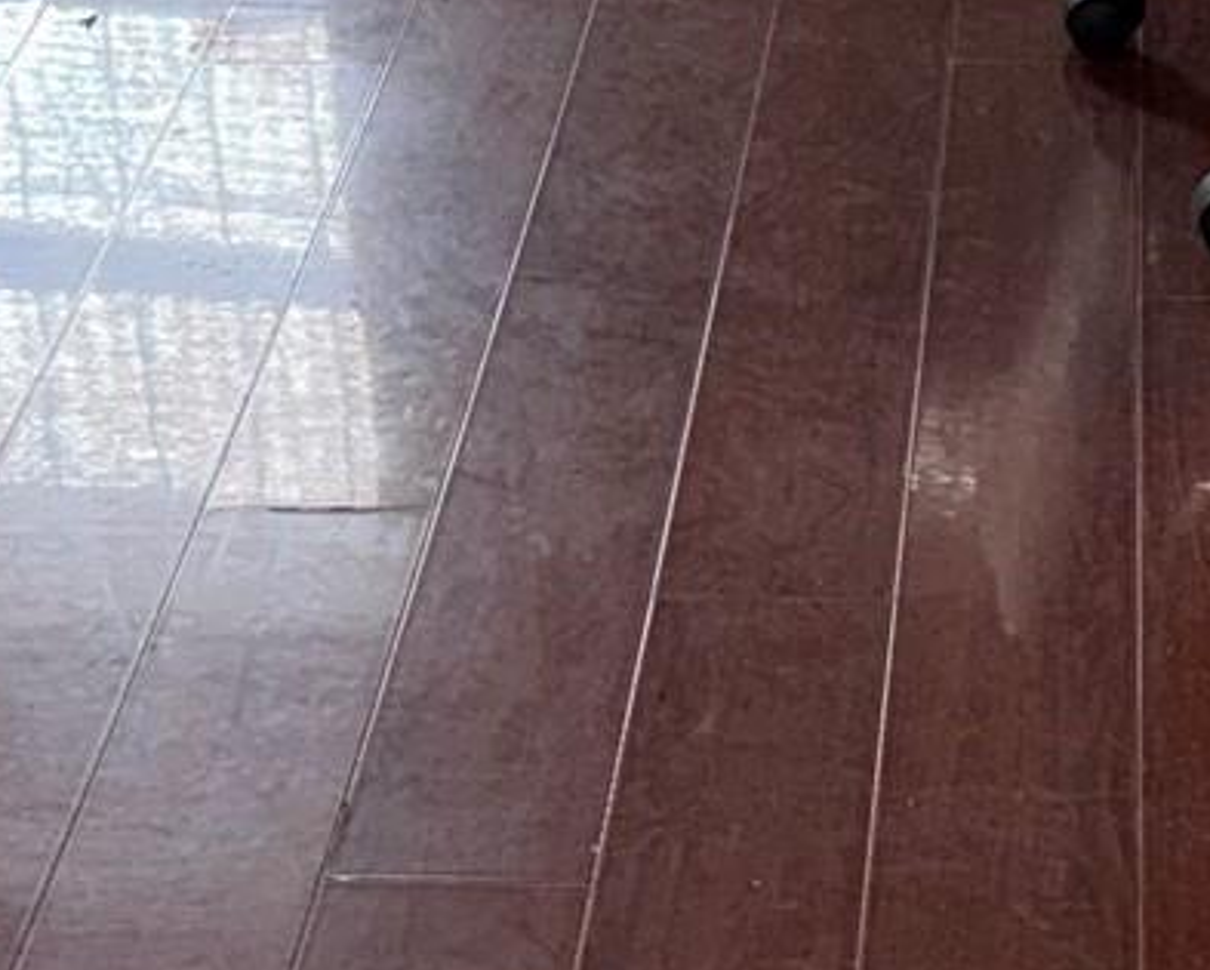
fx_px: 4372
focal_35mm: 122
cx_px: 945
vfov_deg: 11.6
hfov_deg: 15.7
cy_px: -819
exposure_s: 1/15
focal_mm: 6.76
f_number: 1.78
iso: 125
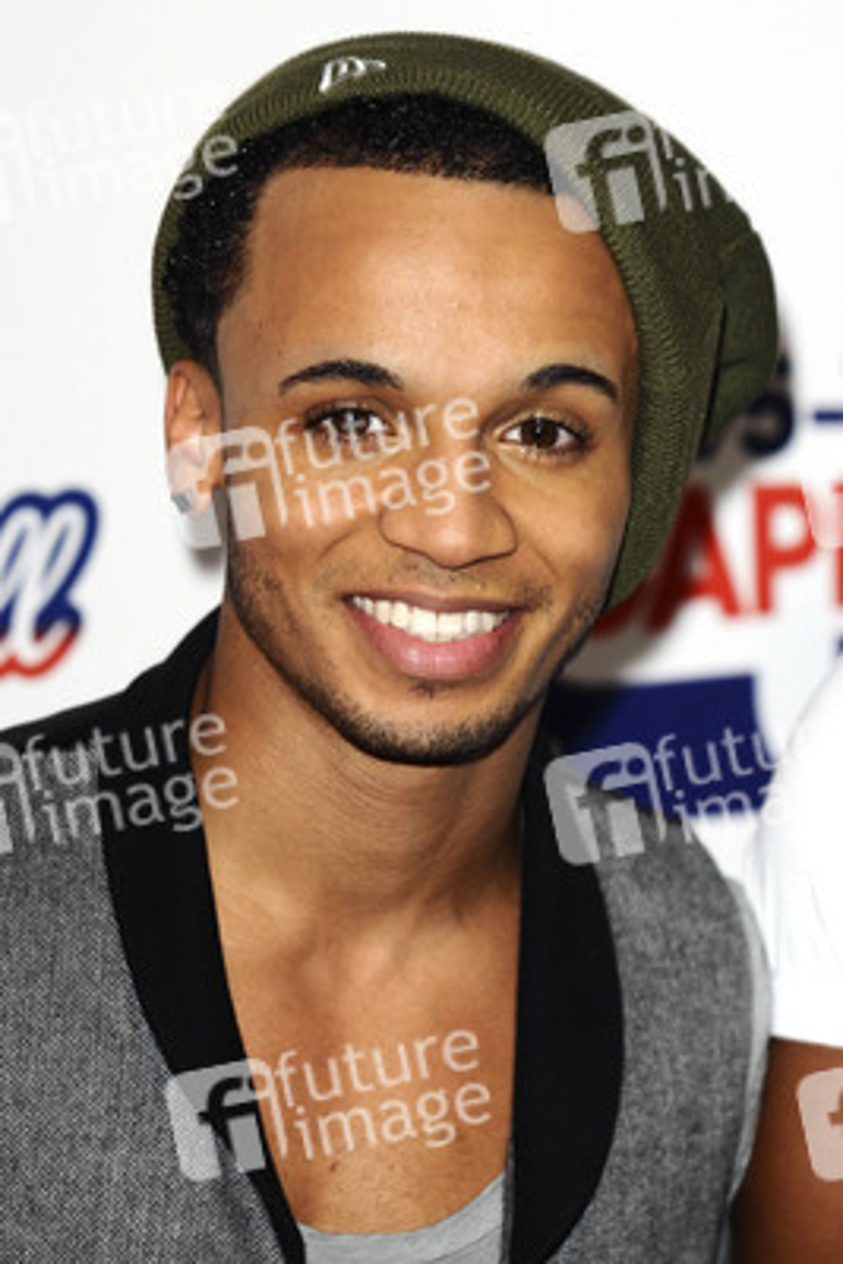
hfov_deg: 7.0
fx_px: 6843
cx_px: 422
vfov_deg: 10.5
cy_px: 632
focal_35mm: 195
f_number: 4
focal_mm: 130
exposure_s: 1/200
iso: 320
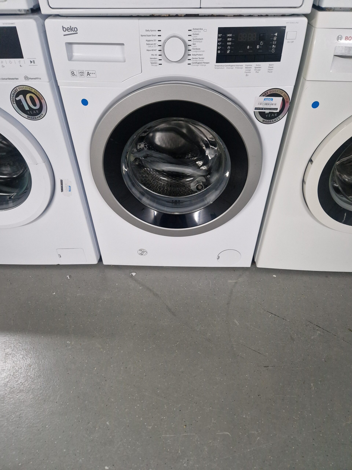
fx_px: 312
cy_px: 235
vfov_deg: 73.9
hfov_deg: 58.9
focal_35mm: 23
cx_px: 176
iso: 1000
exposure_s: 1/100
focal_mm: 5.4
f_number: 1.8
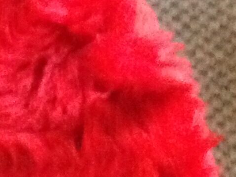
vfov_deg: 7.7
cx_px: -285
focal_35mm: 190
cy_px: 254
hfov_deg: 9.5
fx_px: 1294
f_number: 2.4
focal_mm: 4.28
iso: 800
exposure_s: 1/15
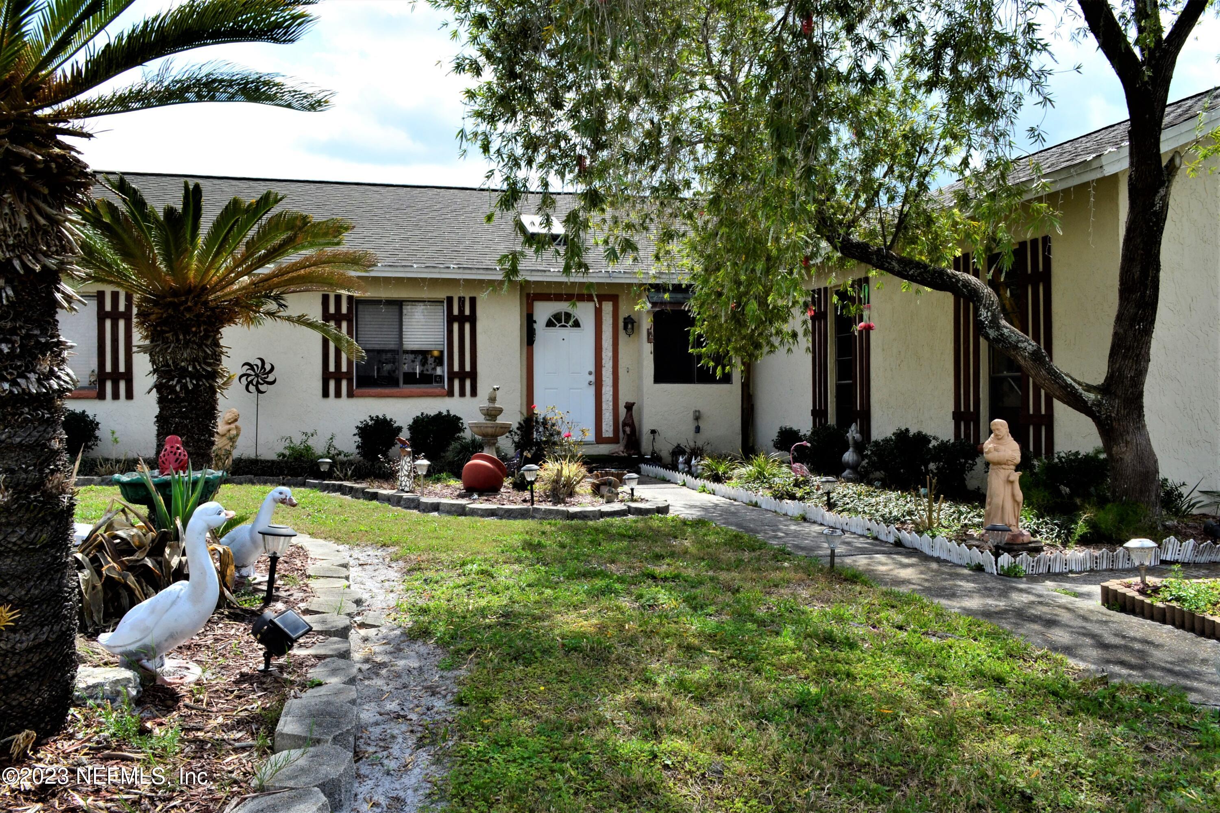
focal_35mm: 27
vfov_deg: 47.9
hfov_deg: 67.4
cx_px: 610
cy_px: 406
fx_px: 915
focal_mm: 18
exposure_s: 1/400
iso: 400
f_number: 11
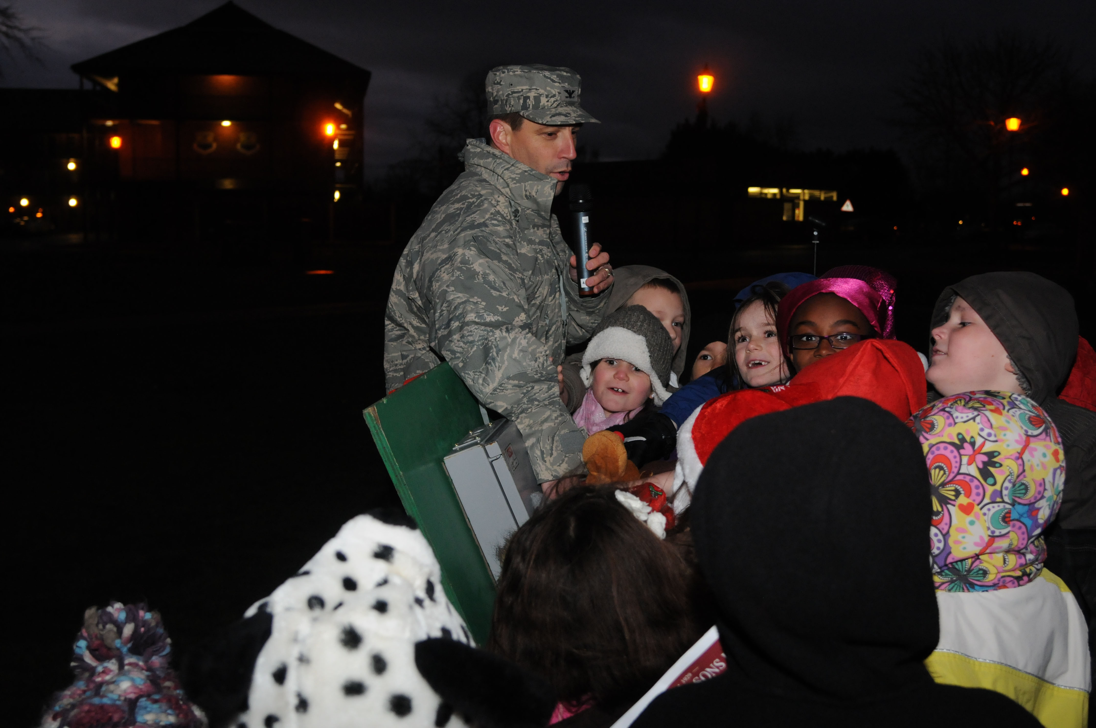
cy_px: 364
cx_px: 548
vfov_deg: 36.8
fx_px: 1095
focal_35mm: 36
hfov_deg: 53.2
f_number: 4
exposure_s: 1/125
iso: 1000
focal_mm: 24
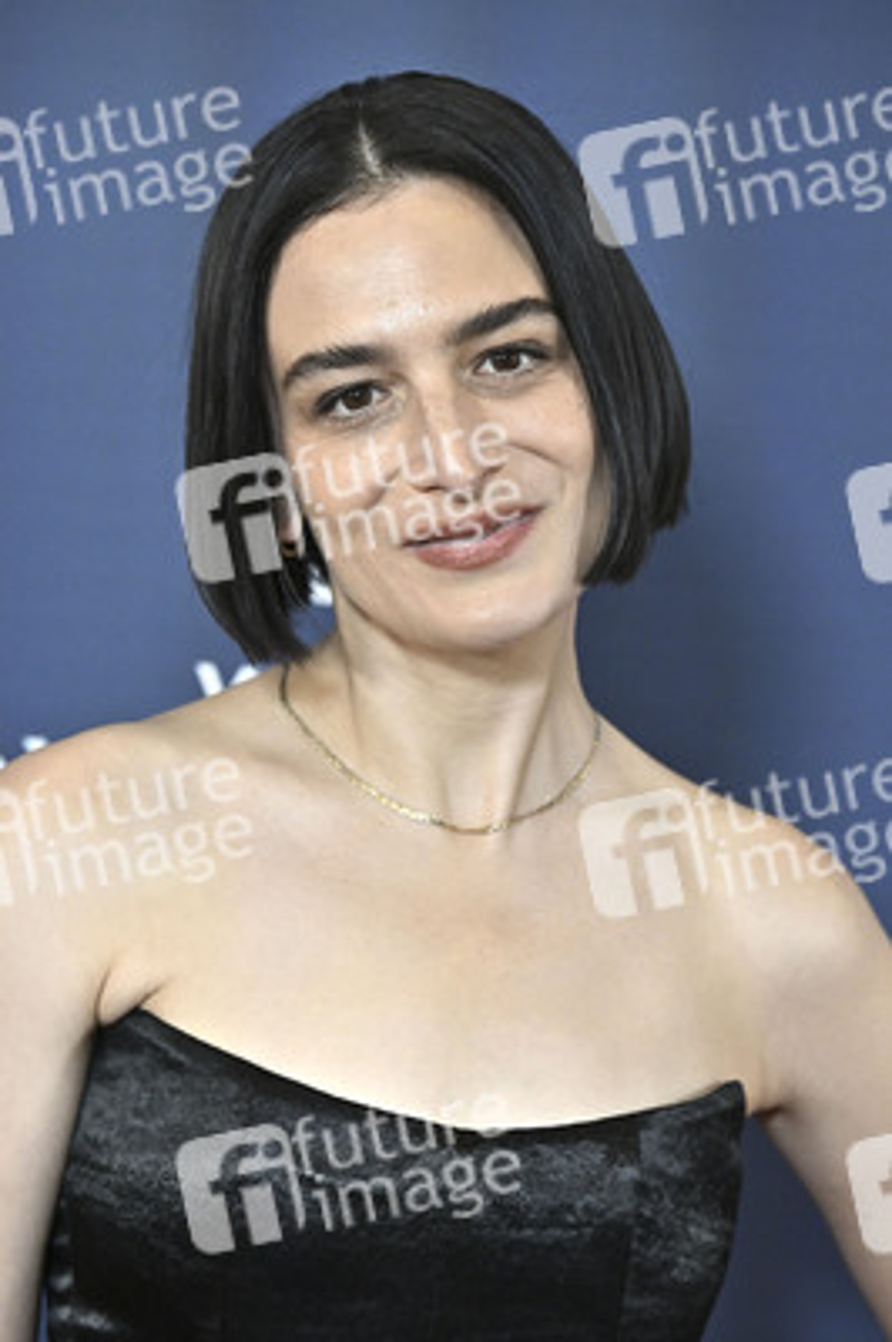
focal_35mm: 116
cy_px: 671
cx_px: 446
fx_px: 4318
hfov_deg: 11.8
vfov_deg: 17.7
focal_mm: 116
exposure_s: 1/320
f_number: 5.6
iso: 2500
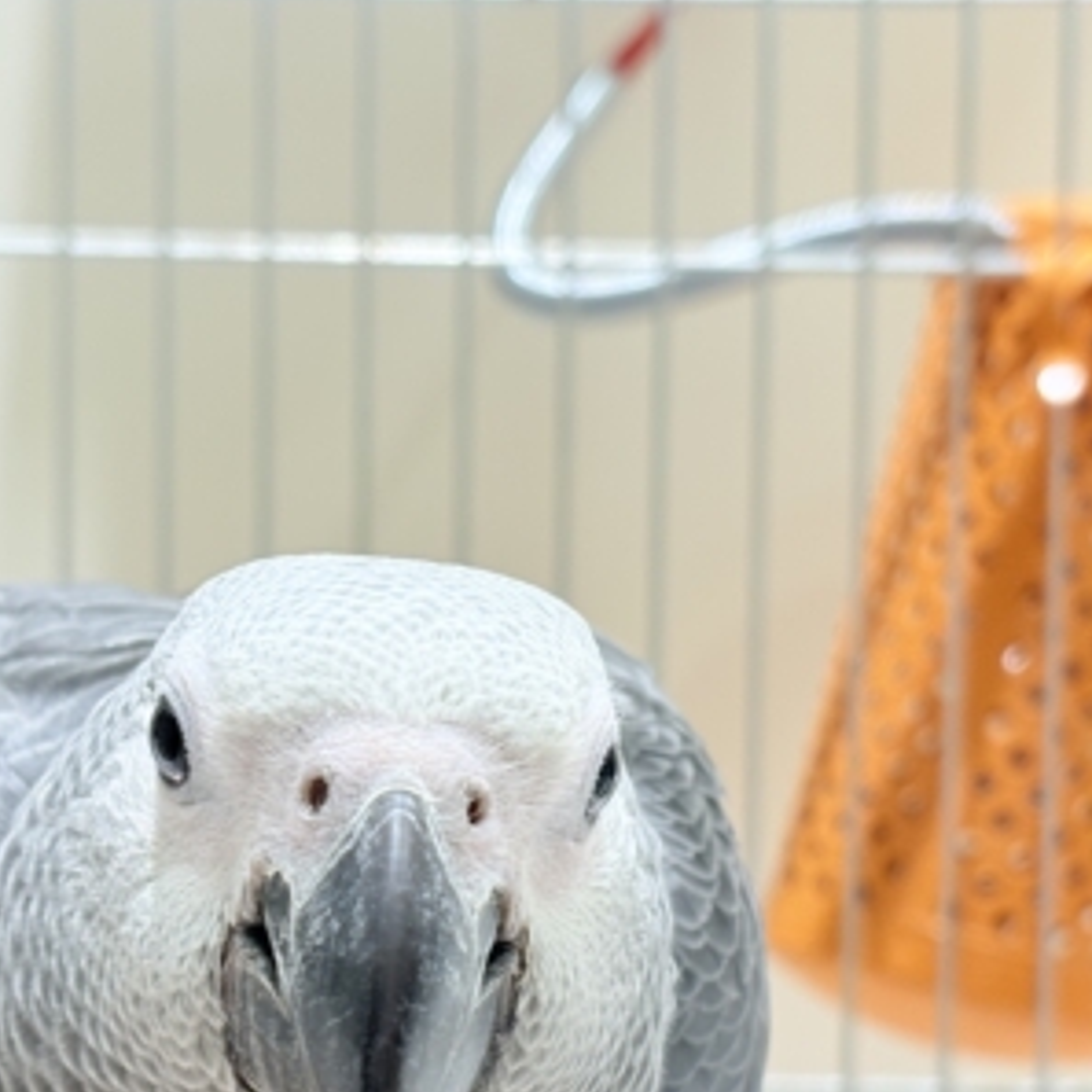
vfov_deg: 17.4
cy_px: 871
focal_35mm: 99
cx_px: 529
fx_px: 3533
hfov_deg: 17.6
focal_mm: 5.96
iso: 64
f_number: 1.6
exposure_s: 1/100
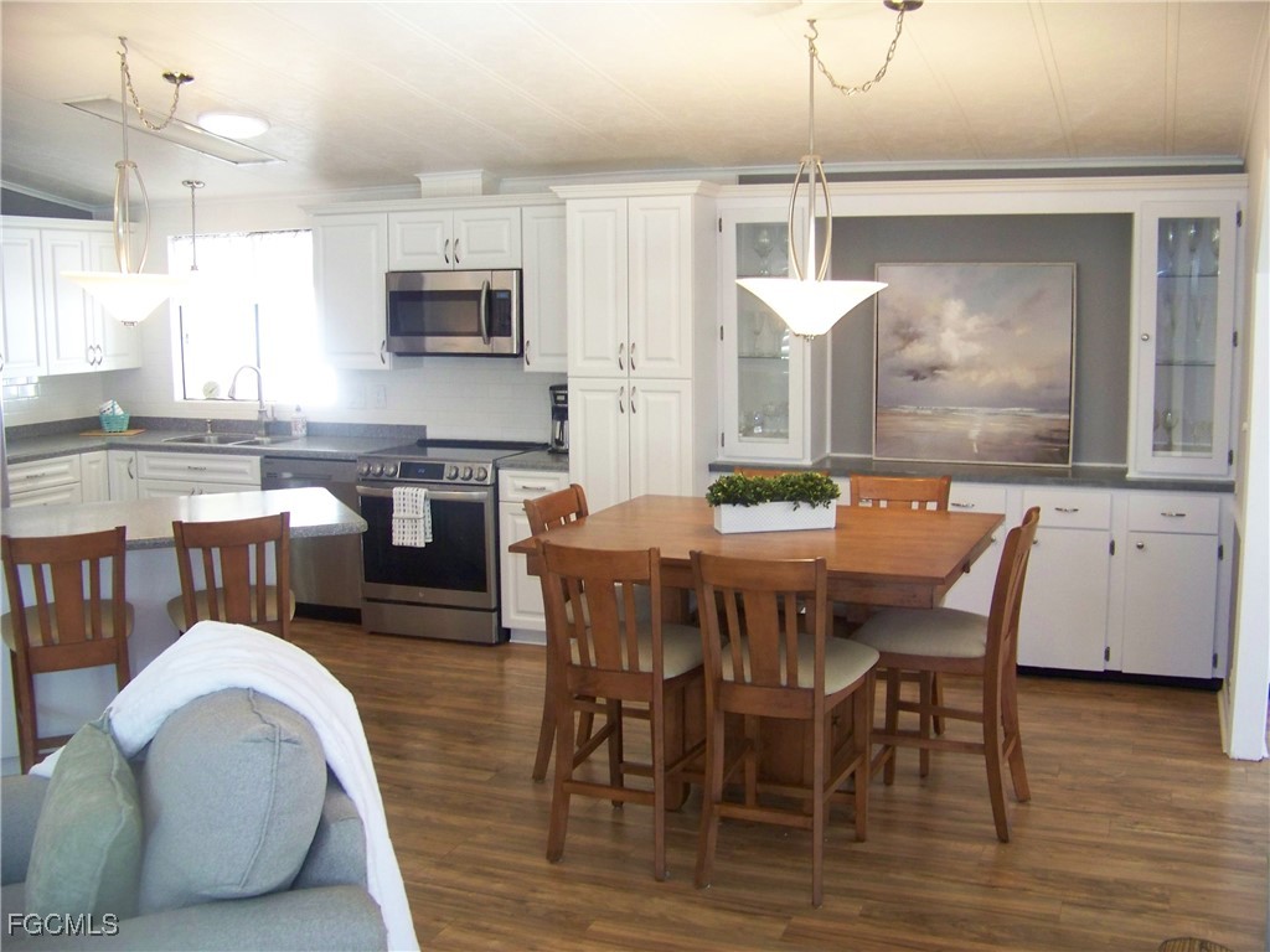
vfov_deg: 39.7
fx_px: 1321
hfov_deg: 51.4
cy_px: 476
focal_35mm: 36
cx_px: 635
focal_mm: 5.85
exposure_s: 1/30
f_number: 2.8
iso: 200
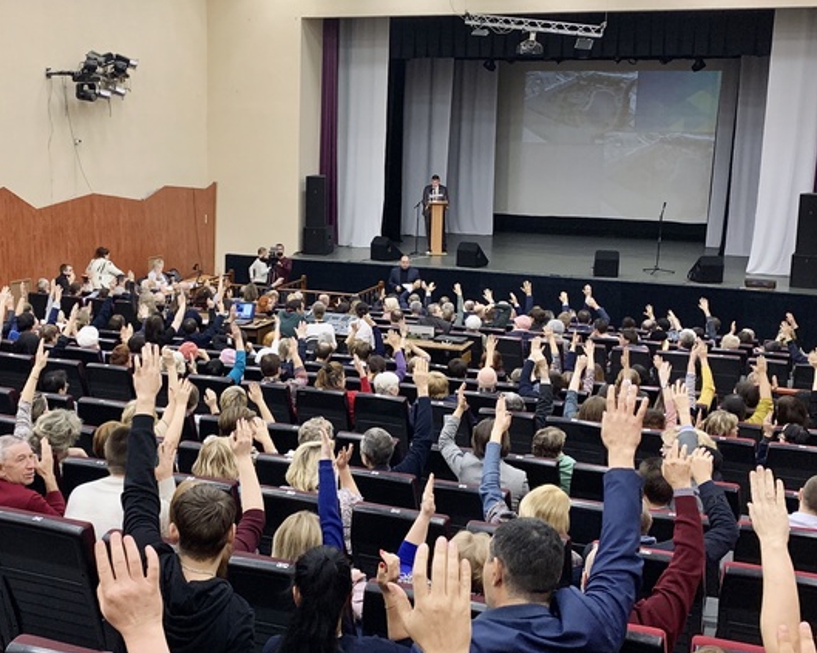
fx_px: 1160
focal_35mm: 48
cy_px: 326
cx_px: 293
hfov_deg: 38.5
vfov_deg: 31.4
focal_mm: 4.25
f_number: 1.8
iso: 125
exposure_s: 1/60
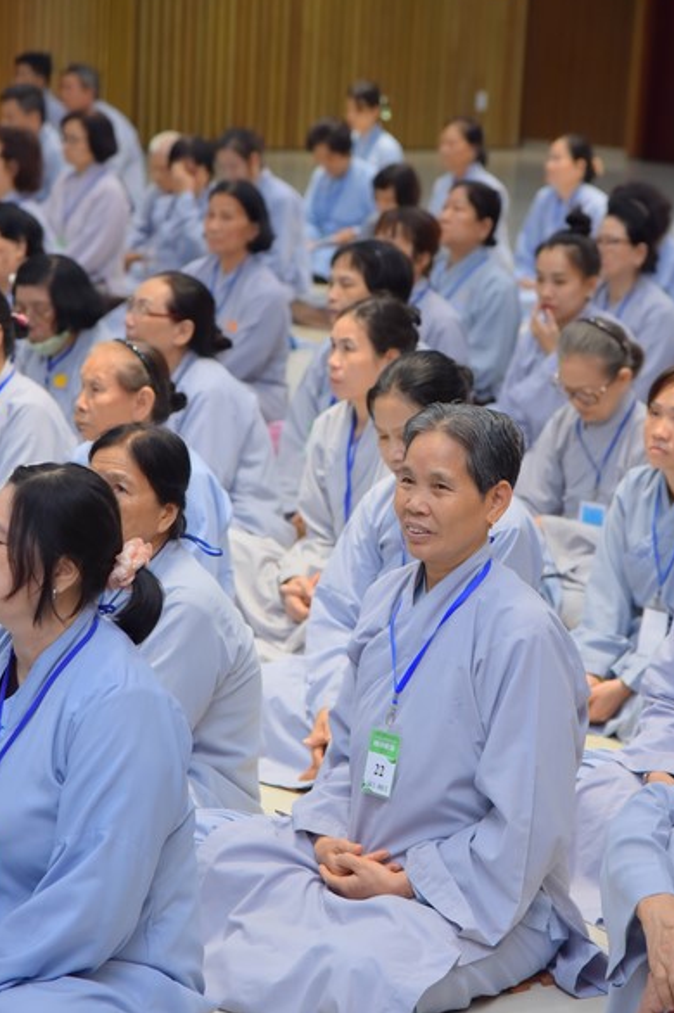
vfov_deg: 18.4
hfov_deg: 12.3
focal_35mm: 111
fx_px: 3121
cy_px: 456
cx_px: 334
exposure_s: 1/125
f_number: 5
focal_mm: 100
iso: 1250
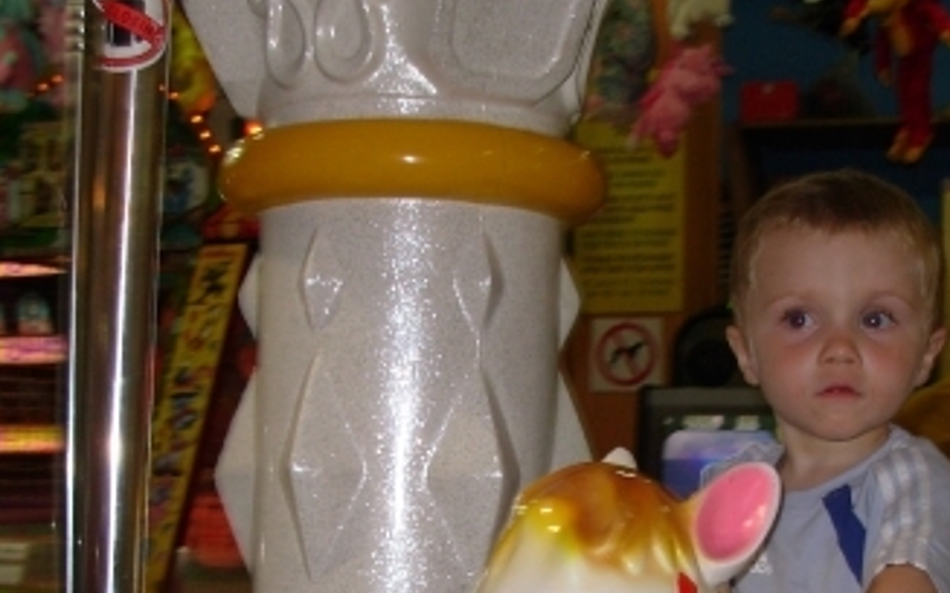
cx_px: 546
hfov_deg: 27.8
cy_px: 544
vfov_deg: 17.3
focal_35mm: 74
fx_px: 1915
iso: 50
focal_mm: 6.3
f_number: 2.9
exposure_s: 1/32
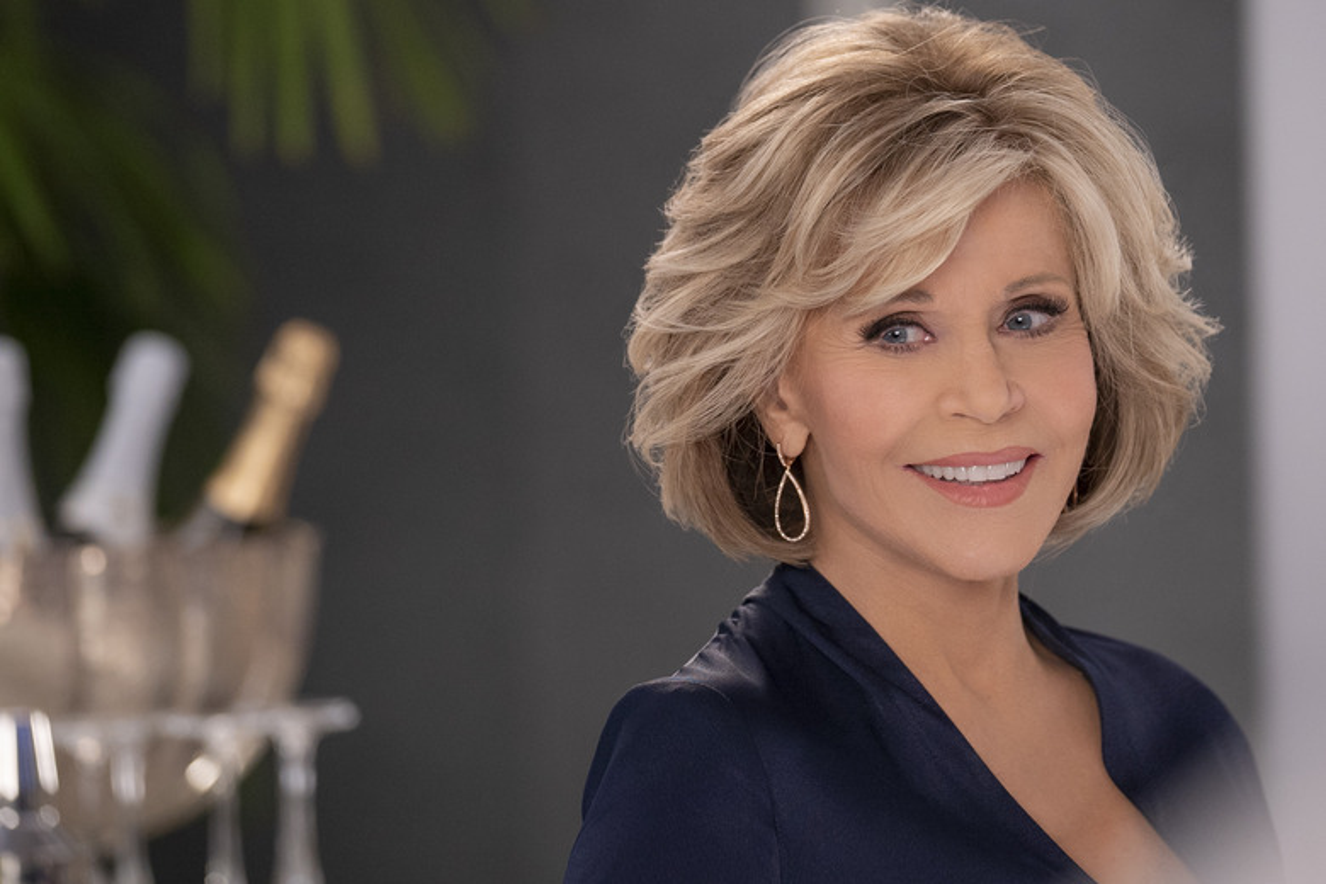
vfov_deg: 5.5
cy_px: 442
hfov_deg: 8.2
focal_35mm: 250
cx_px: 663
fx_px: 9208
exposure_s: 1/160
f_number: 3.2
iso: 1600
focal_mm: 167
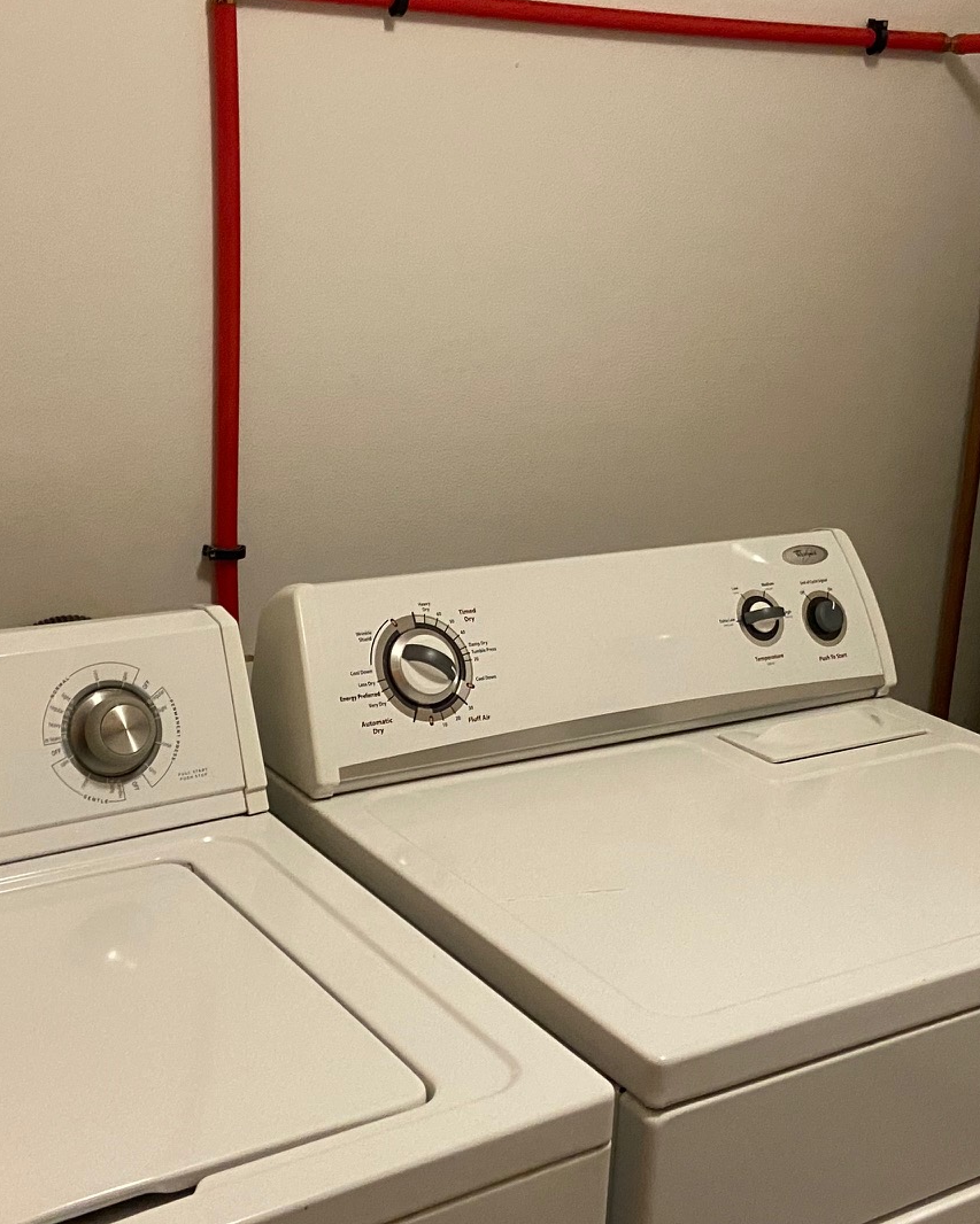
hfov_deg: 31.5
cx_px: 509
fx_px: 1740
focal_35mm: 48
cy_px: 604
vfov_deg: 38.8
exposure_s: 1/40
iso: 400
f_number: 1.8
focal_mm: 4.25
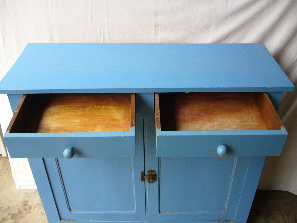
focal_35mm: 35
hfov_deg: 52.6
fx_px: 300
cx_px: 148
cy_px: 112
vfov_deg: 40.7
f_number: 2.8
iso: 100
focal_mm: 5.8
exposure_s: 1/25
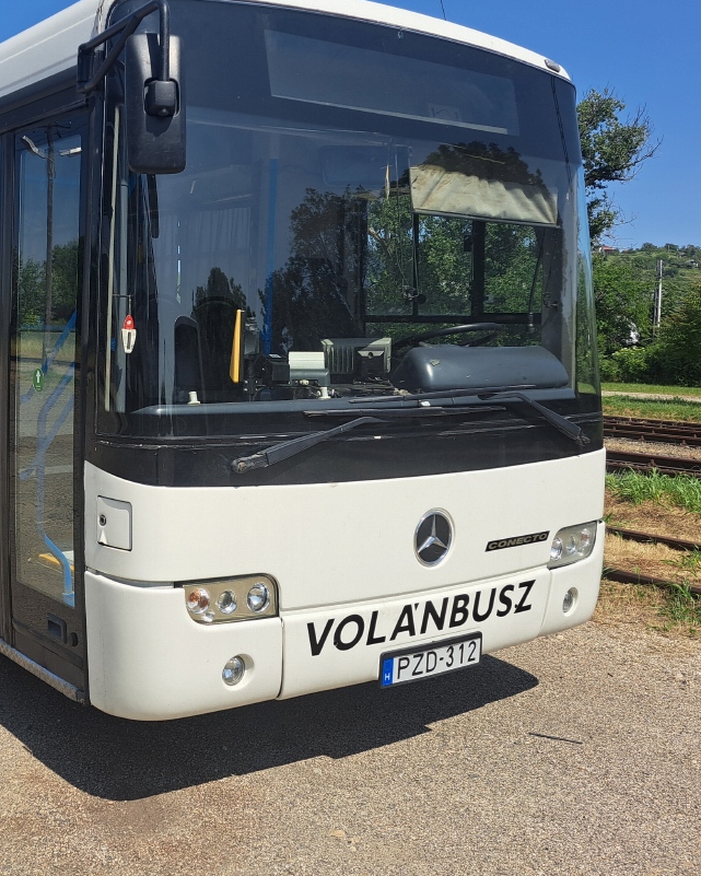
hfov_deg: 37.8
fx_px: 985
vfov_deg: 47.9
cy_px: 392
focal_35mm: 38
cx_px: 147
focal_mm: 5.23
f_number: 1.8
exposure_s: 1/2364
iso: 50
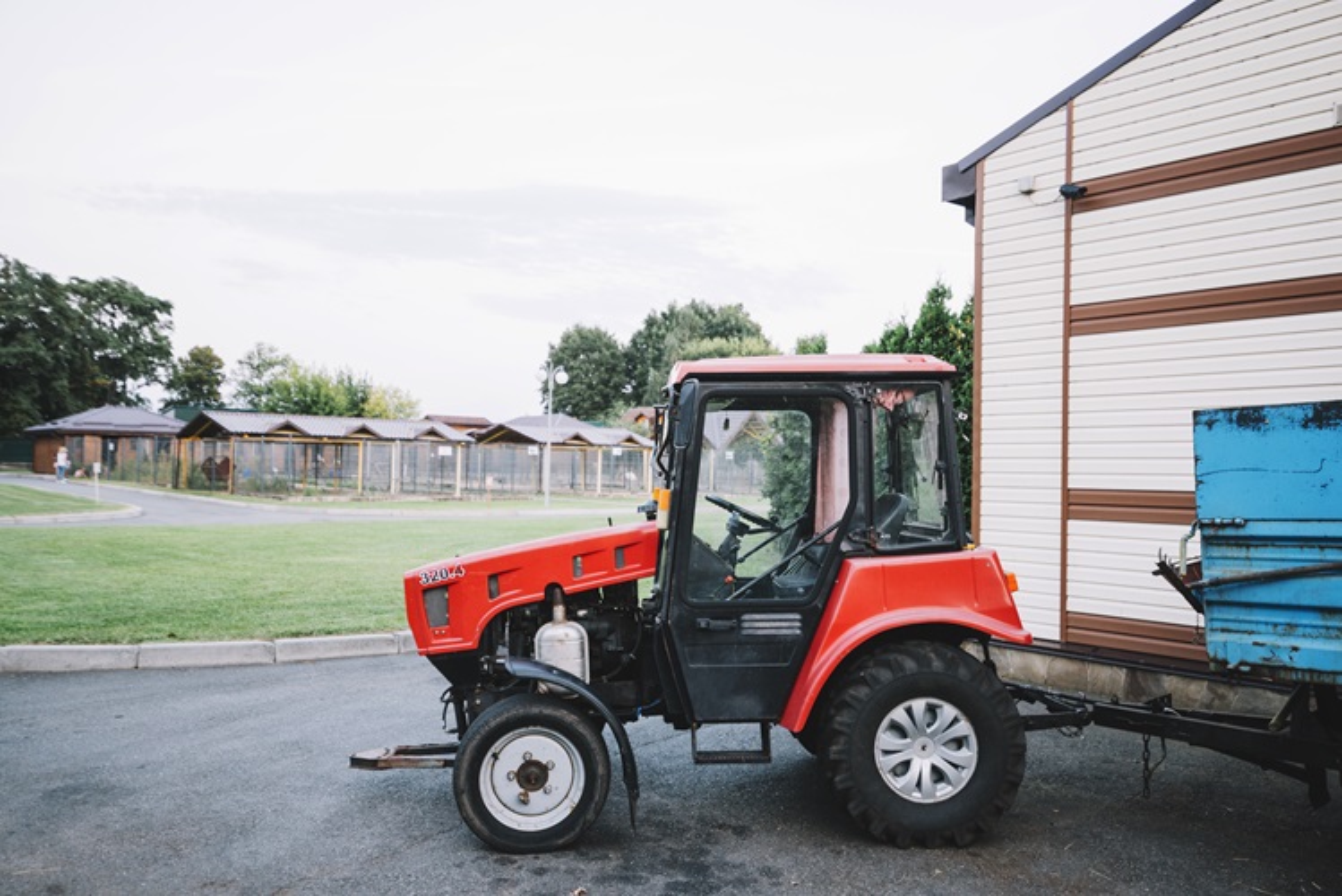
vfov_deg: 43.6
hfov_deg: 61.9
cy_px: 448
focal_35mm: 30
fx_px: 1119
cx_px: 671
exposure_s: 1/60
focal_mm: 30
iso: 500
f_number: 2.8
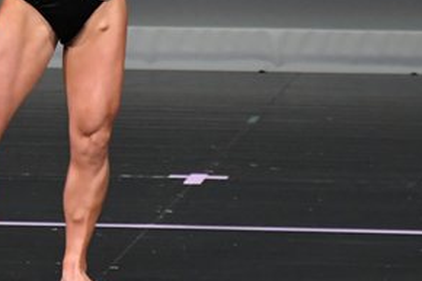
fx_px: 11750
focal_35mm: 1003
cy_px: -7
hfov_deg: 2.1
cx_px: -33
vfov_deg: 1.4
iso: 4000
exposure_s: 1/400
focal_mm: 250
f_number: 5.6
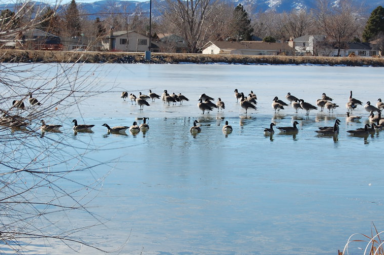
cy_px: 131
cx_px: 206
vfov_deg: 12.3
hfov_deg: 18.3
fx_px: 1190
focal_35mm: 112
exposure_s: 1/400
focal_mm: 55
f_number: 10
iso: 200
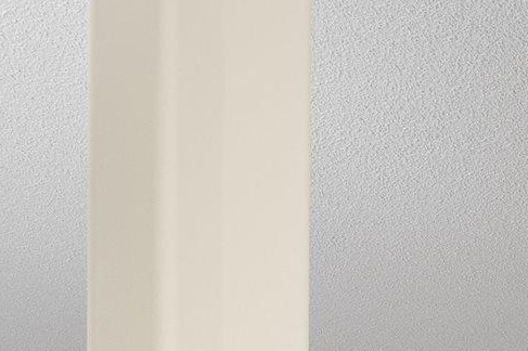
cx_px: 932
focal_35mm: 101
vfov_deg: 10.8
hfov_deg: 16.9
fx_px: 1480
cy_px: 924
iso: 400
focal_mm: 16
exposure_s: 1/4
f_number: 8
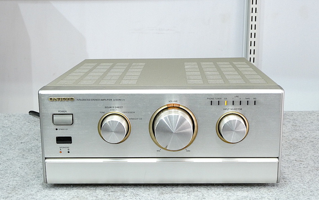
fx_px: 470
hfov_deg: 37.5
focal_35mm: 54
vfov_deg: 24.0
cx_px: 162
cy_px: 118
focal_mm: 9
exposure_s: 1/6
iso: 400
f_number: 7.1
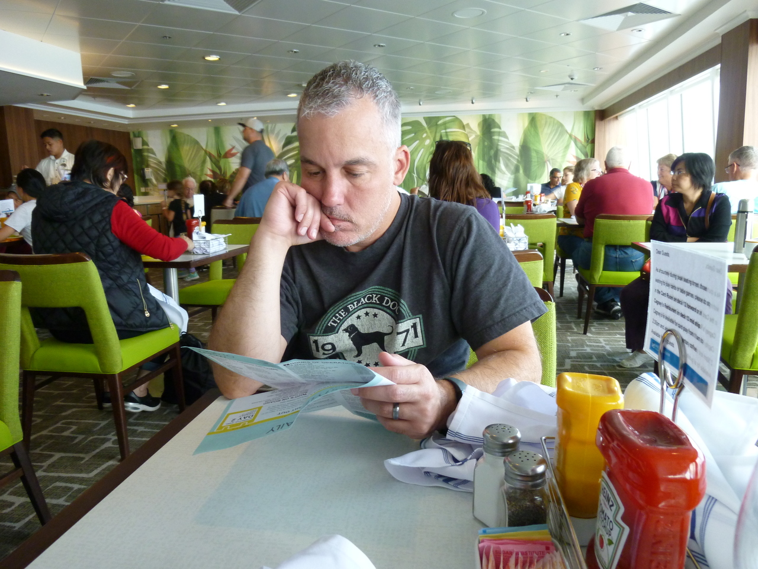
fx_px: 547
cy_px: 284
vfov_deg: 54.9
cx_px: 379
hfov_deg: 69.4
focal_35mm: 25
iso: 250
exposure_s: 1/30
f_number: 3.3
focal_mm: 4.5
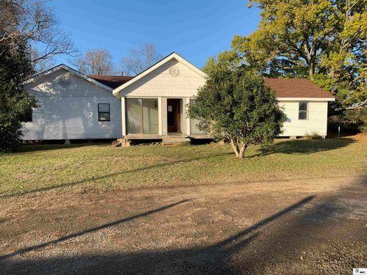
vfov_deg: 53.1
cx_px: 184
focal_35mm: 26
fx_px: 276
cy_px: 138
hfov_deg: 67.3
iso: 25
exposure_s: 1/954
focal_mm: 4.25
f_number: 1.8
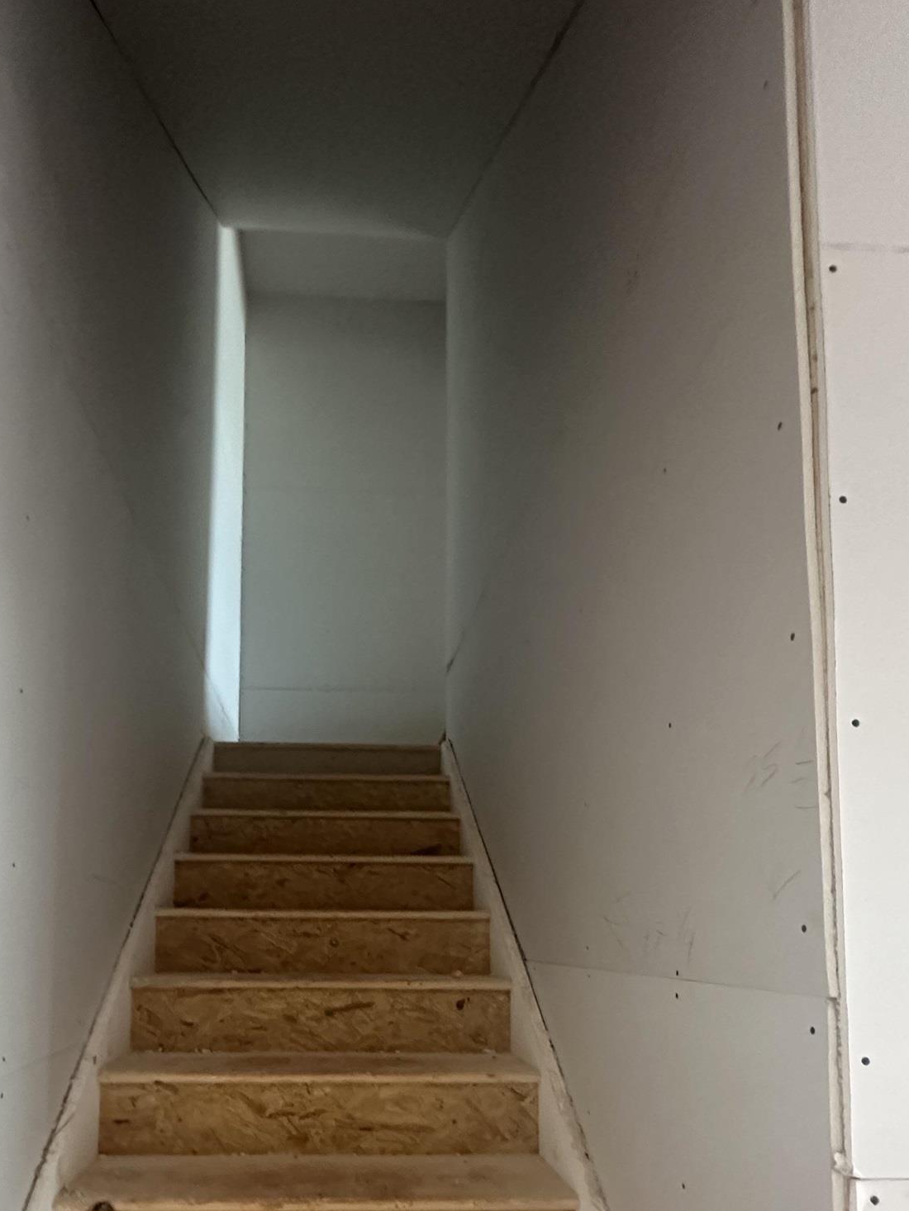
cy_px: 884
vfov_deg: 72.0
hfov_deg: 60.5
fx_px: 770
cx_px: 359
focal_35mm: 22
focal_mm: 2.22
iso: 1250
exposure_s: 1/60
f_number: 2.2
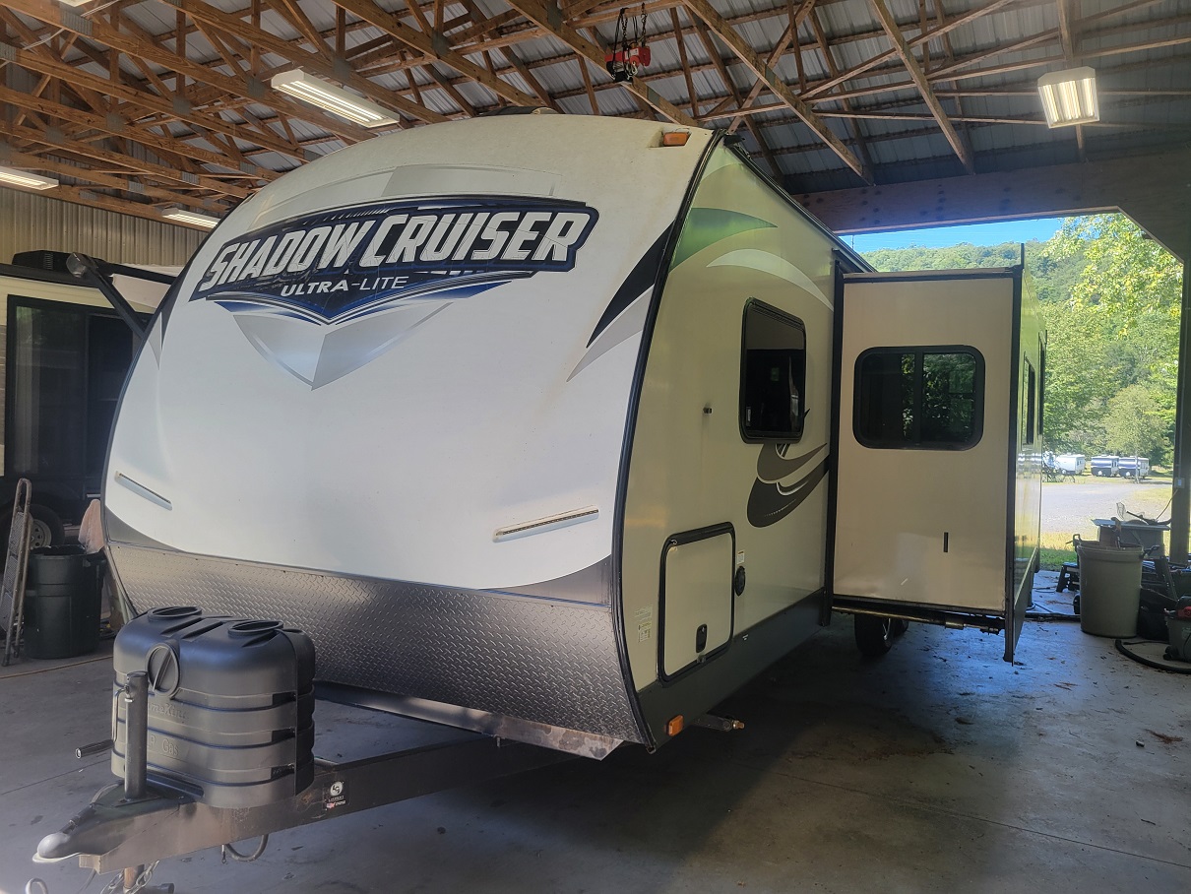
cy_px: 447
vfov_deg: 53.1
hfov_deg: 67.3
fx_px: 895
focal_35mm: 26
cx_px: 596
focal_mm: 5.4
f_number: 1.8
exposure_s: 1/263
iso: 40
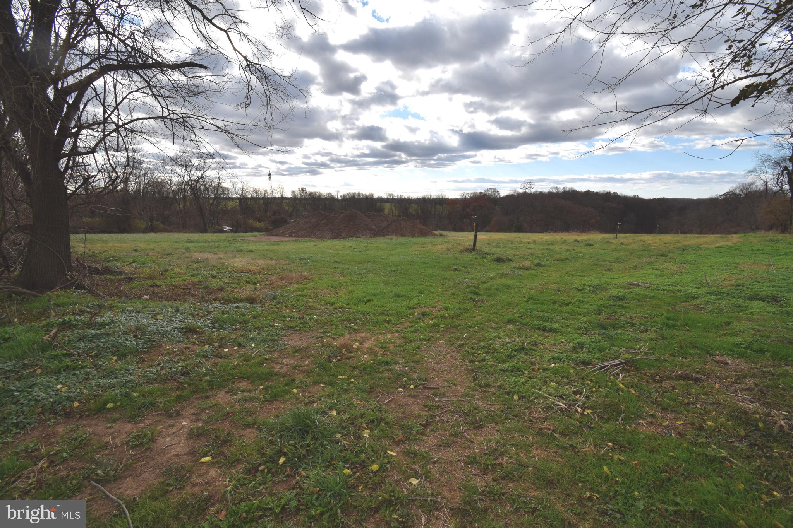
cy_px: 264
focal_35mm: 15
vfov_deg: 77.3
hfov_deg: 100.4
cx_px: 396
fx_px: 330
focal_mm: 10
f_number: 10
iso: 200
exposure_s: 1/400
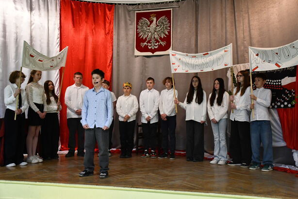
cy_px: 100
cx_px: 149
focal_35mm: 39
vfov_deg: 34.2
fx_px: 323
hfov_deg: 49.6
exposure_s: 1/125
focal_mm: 26
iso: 2000
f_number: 3.8
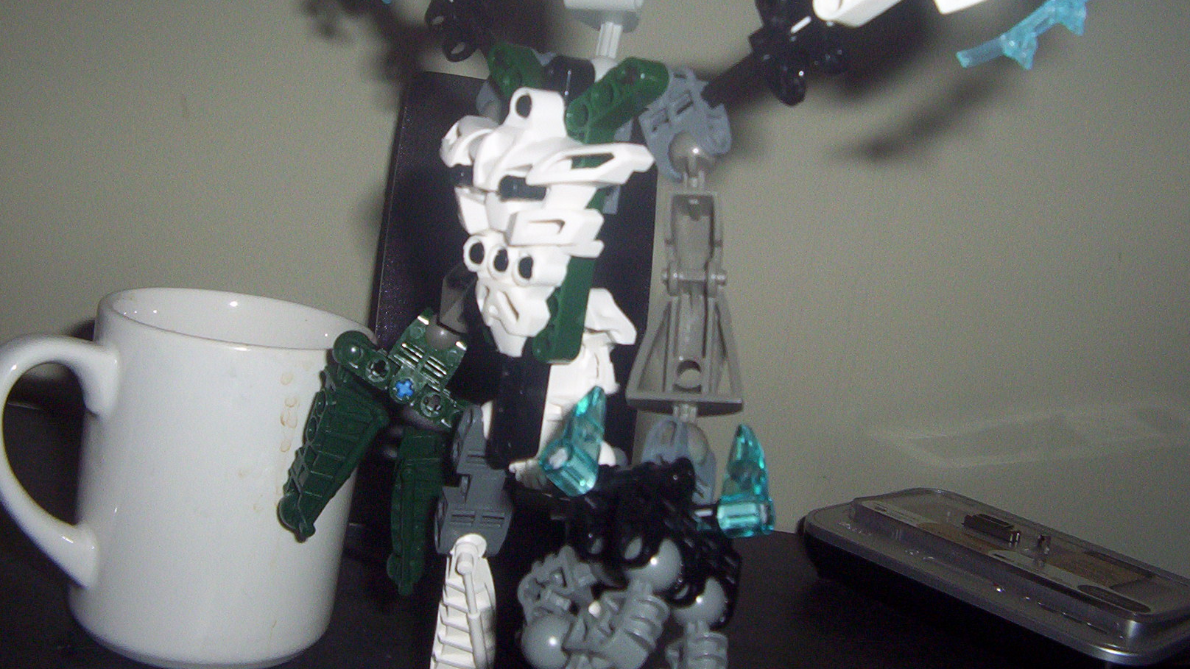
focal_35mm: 43
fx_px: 1357
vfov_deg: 27.6
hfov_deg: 47.4
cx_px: 595
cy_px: 227
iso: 140
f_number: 3.84
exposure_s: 1/60
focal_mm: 5.26
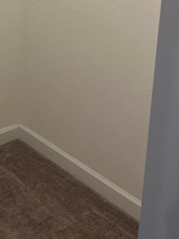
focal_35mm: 57
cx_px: -8
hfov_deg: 24.3
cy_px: -8
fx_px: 393
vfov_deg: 30.9
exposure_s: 1/60
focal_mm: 5.7
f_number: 1.5
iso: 80
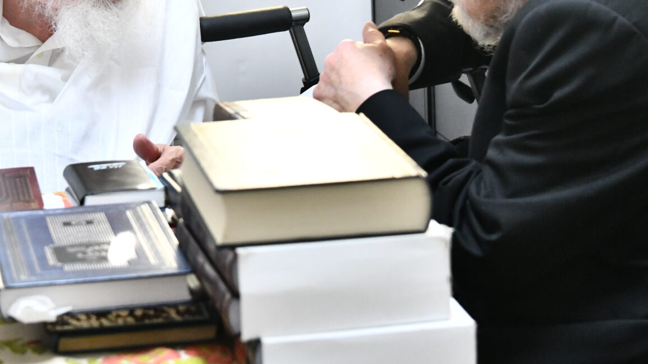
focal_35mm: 126
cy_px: -13
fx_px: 2165
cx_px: 184
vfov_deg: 9.5
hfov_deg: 17.0
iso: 4000
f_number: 5.6
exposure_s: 1/80
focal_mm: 68
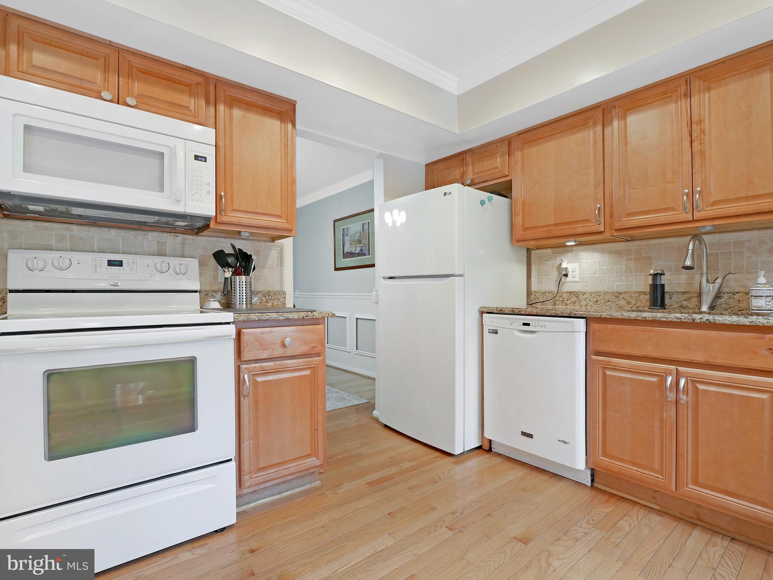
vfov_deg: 78.1
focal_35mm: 16
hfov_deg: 94.5
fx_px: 357
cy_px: 290
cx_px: 386
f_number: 6.3
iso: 400
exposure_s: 1/25
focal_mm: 8
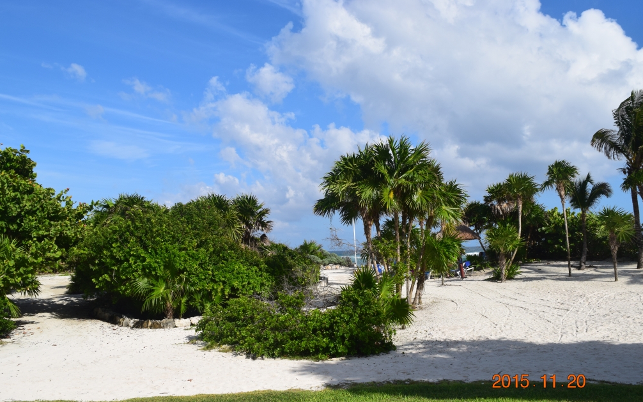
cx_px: 320
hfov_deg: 66.5
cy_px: 196
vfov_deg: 44.5
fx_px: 491
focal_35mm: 28
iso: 360
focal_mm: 18
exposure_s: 1/500
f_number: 11
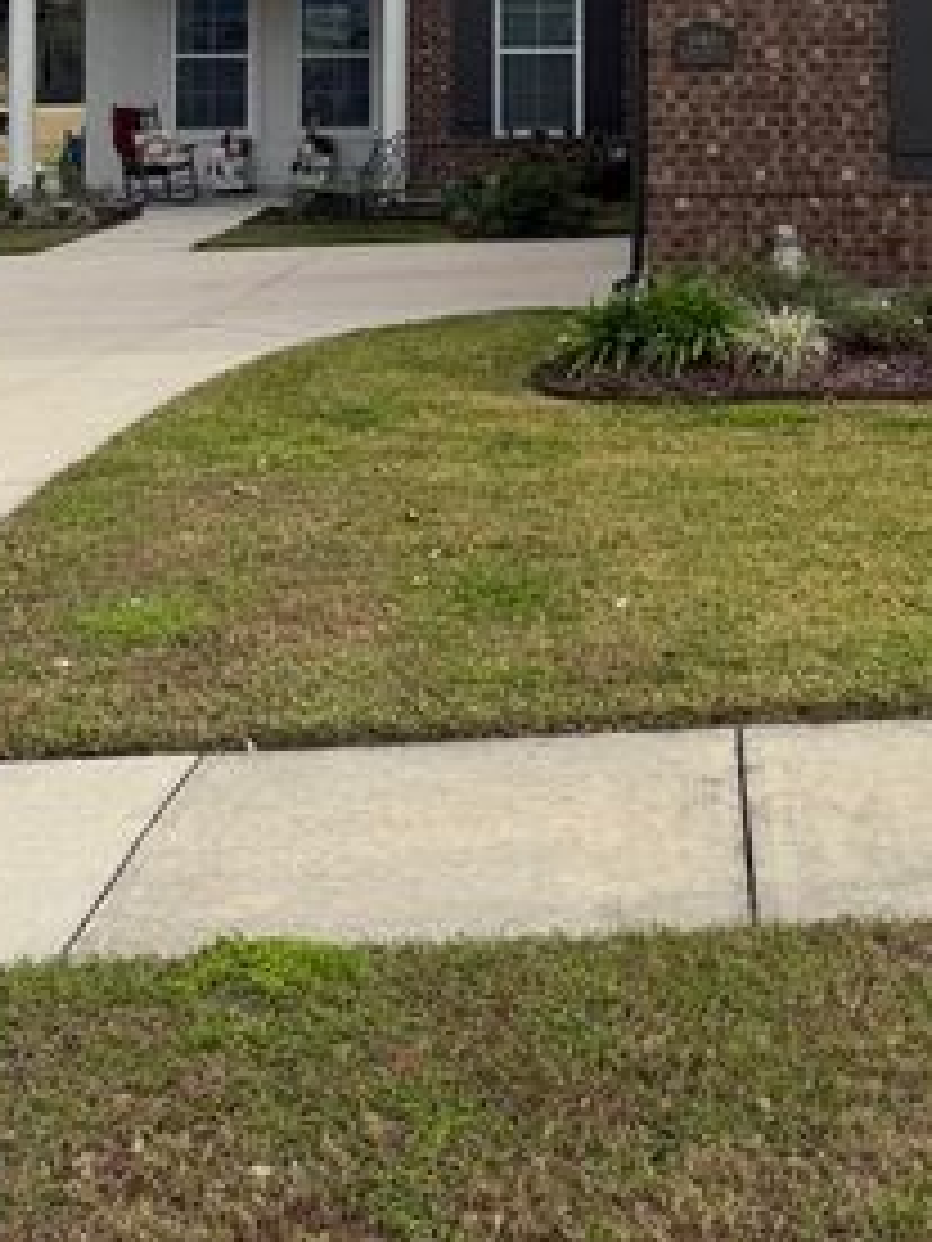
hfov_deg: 24.2
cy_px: 7
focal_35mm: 58
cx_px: 918
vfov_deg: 30.9
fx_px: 2082
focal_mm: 6.76
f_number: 1.78
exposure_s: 1/4167
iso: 80
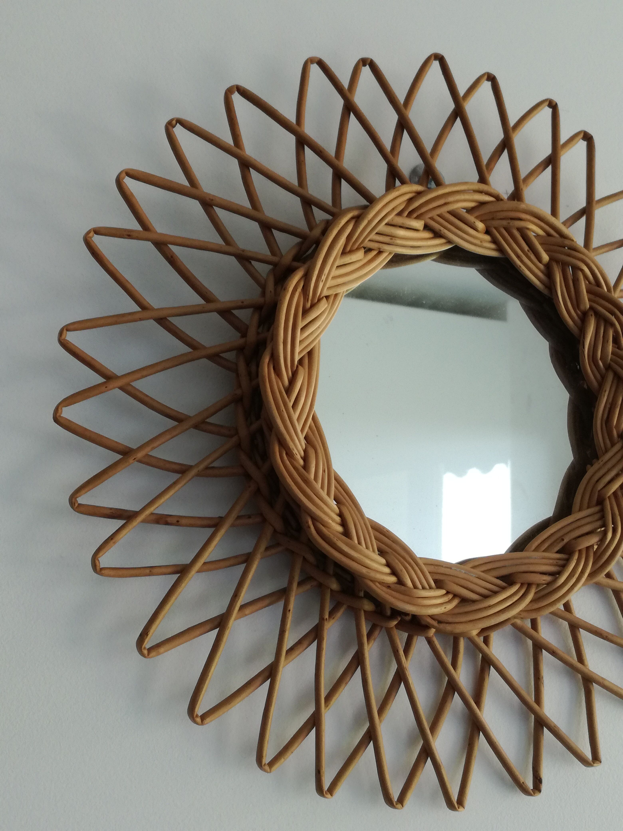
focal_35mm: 27
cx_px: 312
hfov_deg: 51.4
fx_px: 648
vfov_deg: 65.3
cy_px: 416
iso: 80
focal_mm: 3.79
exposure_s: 1/40
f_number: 2
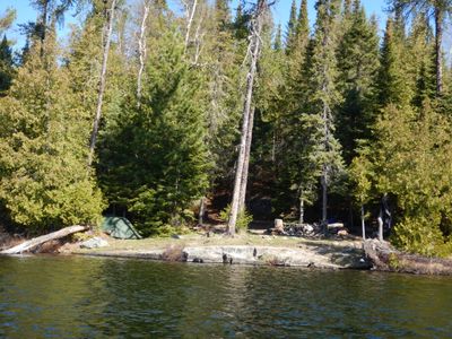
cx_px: 226
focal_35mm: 67
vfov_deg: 21.9
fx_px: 875
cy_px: 170
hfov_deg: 29.0
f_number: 4.5
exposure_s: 1/250
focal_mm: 12
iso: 125
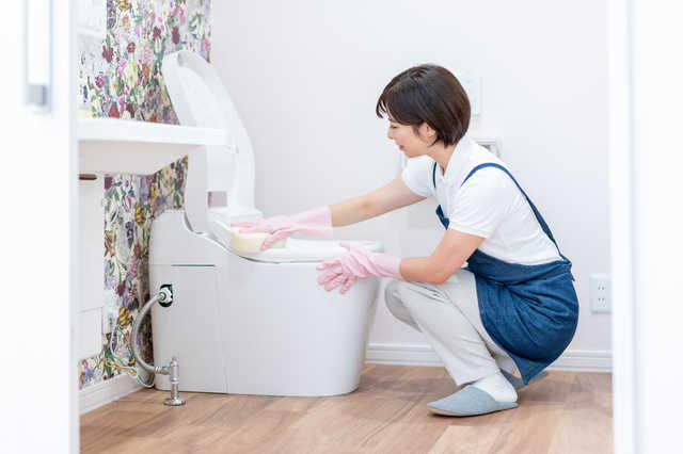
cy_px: 227
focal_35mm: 55
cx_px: 342
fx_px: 1043
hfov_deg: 36.3
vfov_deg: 24.6
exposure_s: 1/250
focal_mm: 55
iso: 800
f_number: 1.8
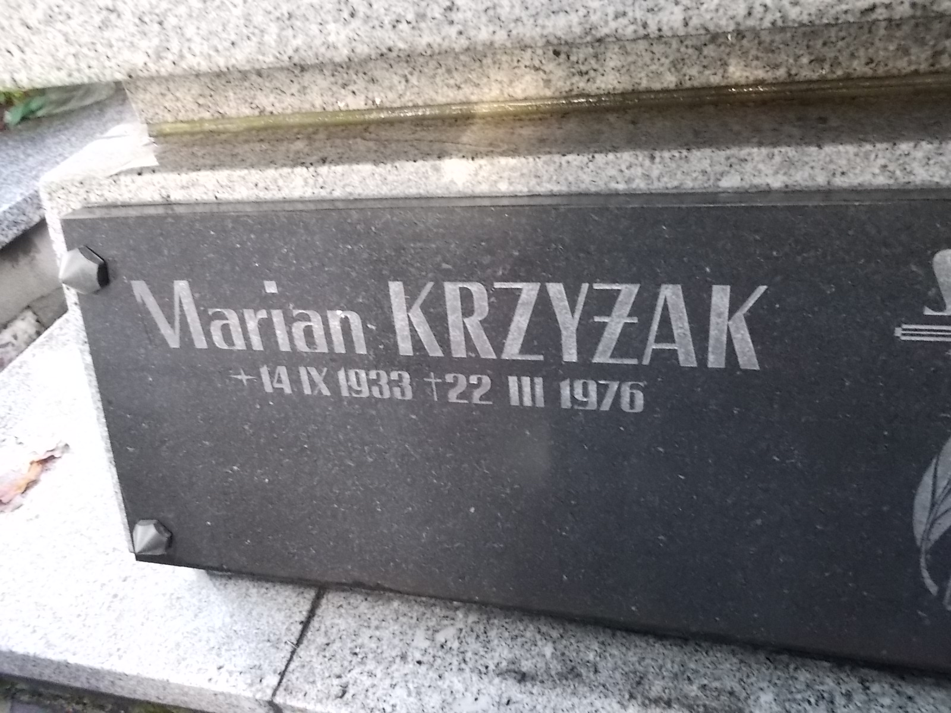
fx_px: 714
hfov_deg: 67.3
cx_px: 476
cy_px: 356
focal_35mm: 26
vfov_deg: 53.1
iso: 400
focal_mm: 4.6
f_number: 3.2
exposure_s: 1/80
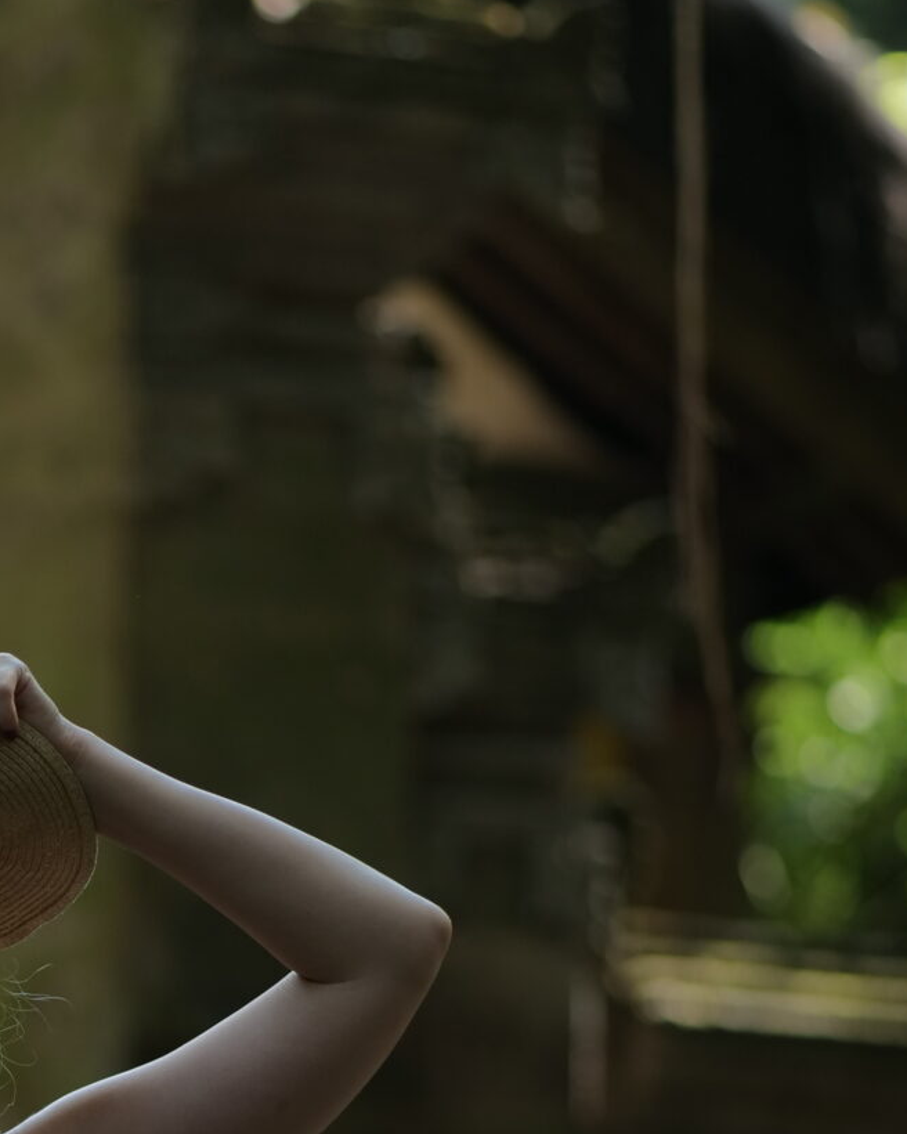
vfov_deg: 7.7
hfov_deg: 6.2
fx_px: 8355
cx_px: -91
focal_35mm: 249
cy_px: 1165
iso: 100
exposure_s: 1/320
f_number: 1.8
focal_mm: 85
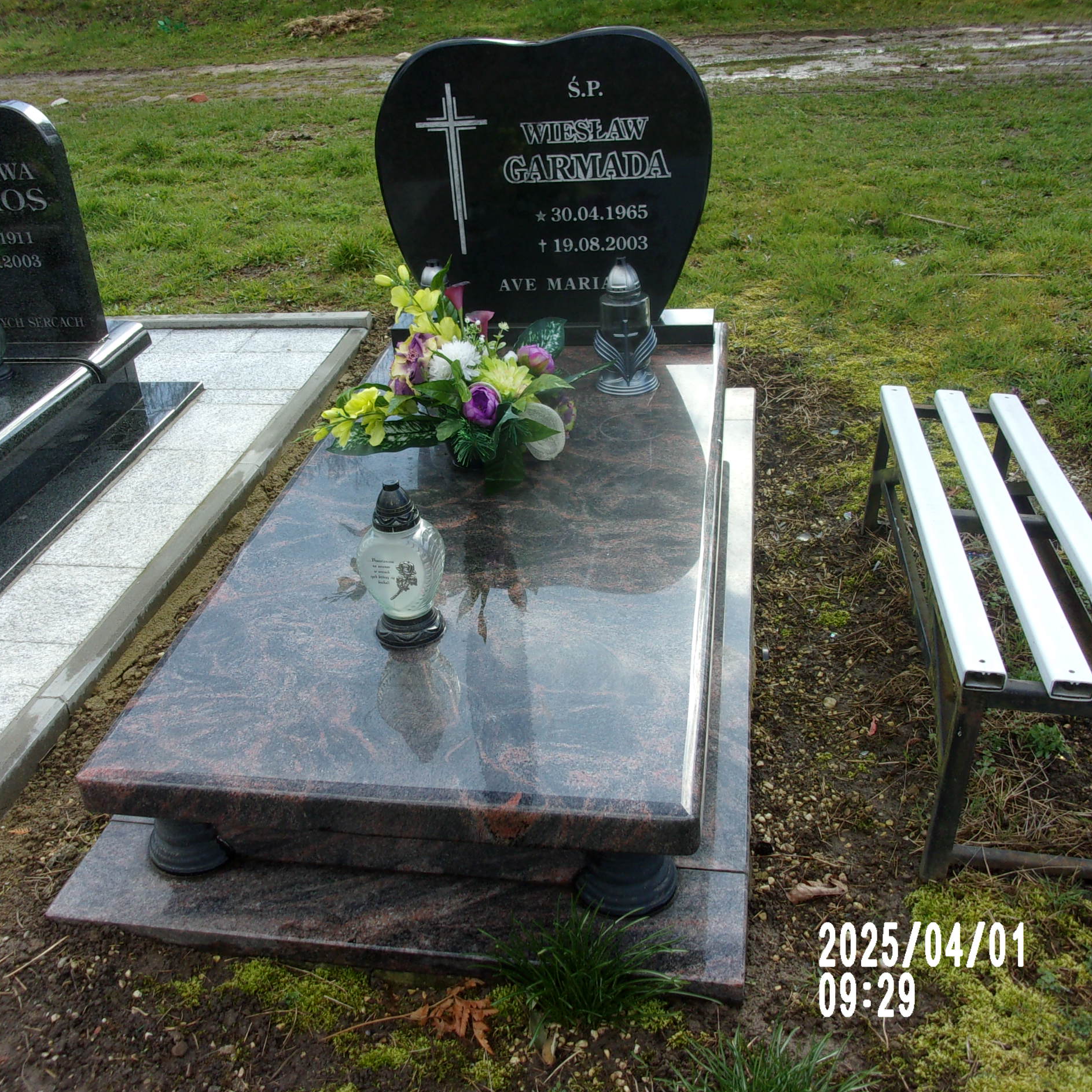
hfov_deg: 48.4
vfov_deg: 48.4
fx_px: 1213
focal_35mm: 34
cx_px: 495
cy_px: 532
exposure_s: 1/250
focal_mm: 5.1
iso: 80
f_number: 3.9
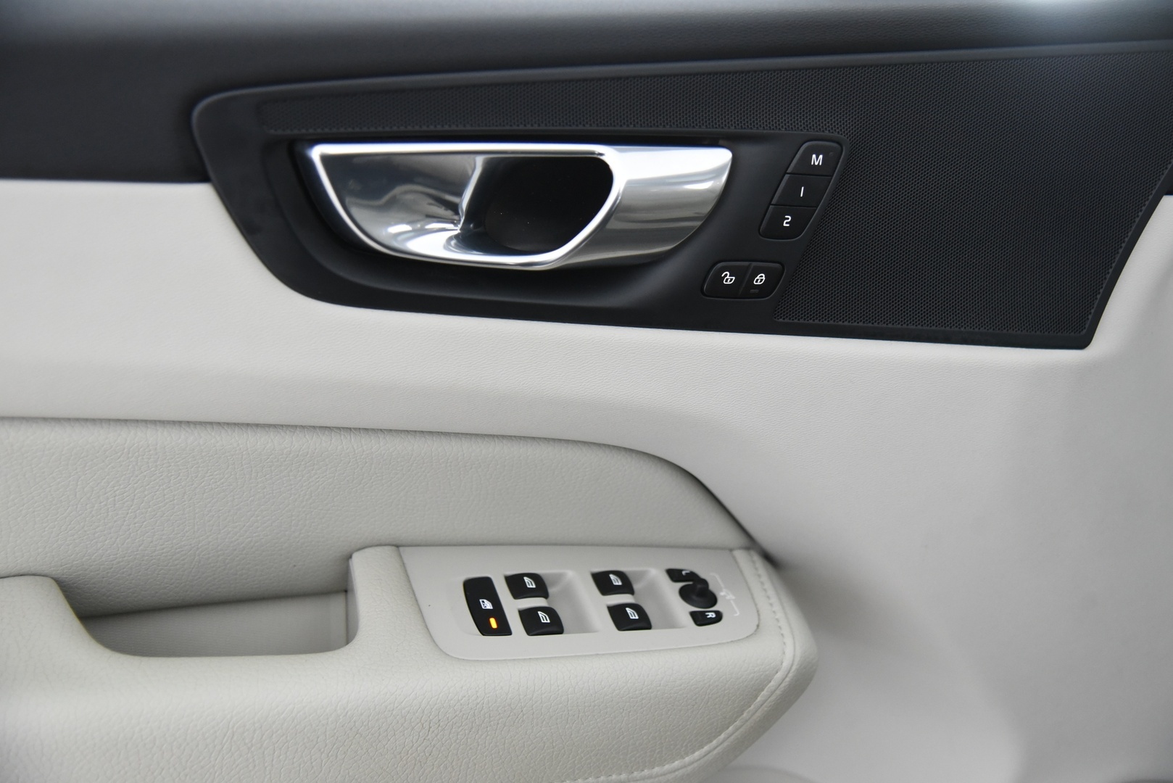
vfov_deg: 30.5
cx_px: 586
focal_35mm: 44
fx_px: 1434
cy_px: 392
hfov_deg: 44.5
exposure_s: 1/40
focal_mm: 44
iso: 4000
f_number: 4
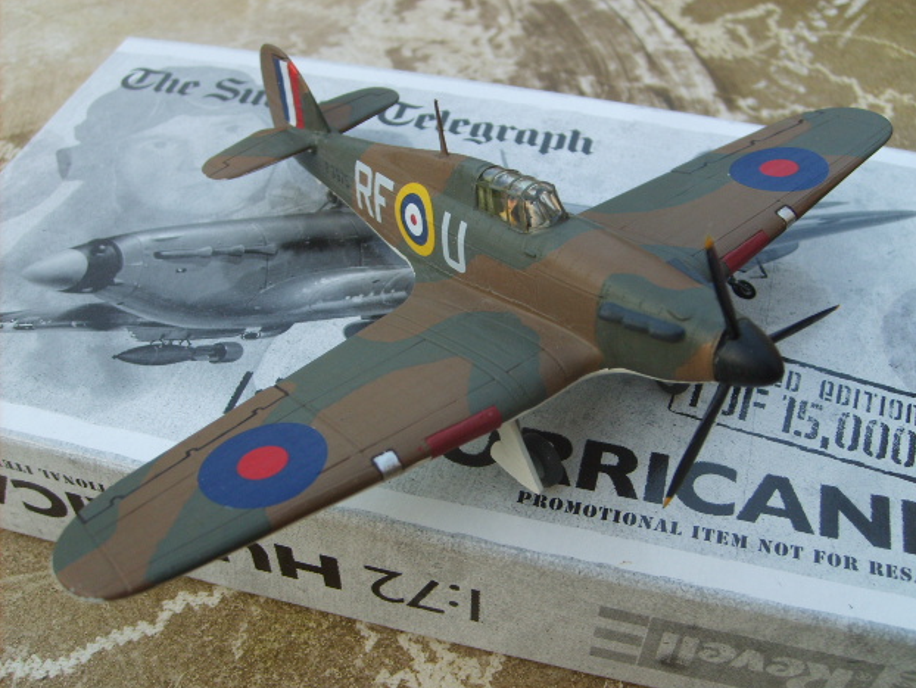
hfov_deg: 51.3
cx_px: 470
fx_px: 953
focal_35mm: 36
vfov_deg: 39.7
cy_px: 351
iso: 50
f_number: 2.8
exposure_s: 1/60
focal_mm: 5.8
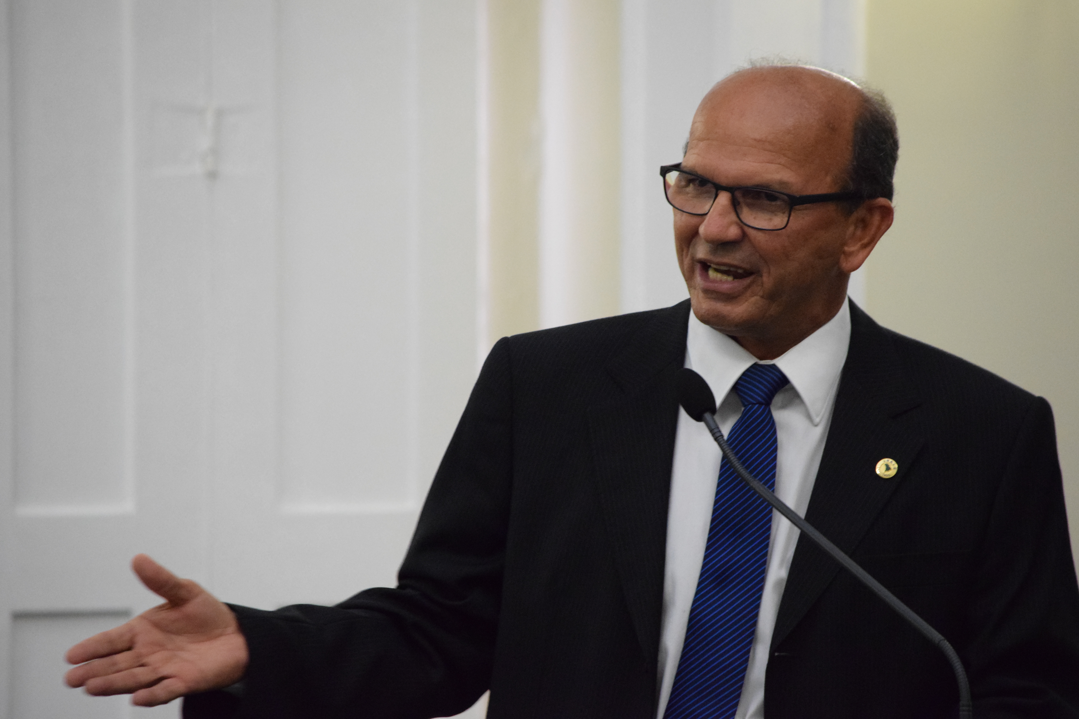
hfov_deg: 6.9
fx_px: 8991
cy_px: 360
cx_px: 540
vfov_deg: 4.6
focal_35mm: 300
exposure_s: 1/125
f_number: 5
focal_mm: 200
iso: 5000
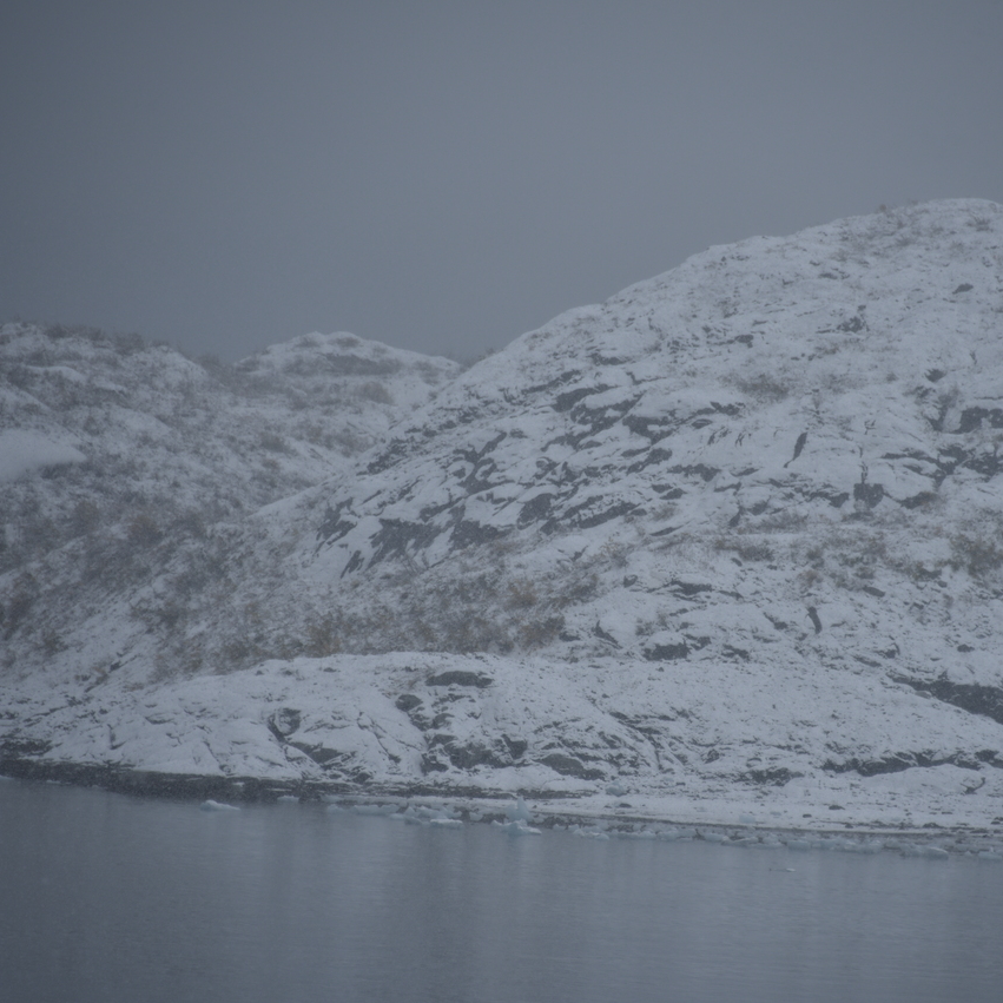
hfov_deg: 6.0
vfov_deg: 6.0
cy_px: 502
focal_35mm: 294
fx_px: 9638
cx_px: 620
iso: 140
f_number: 5.6
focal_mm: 230
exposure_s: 1/500
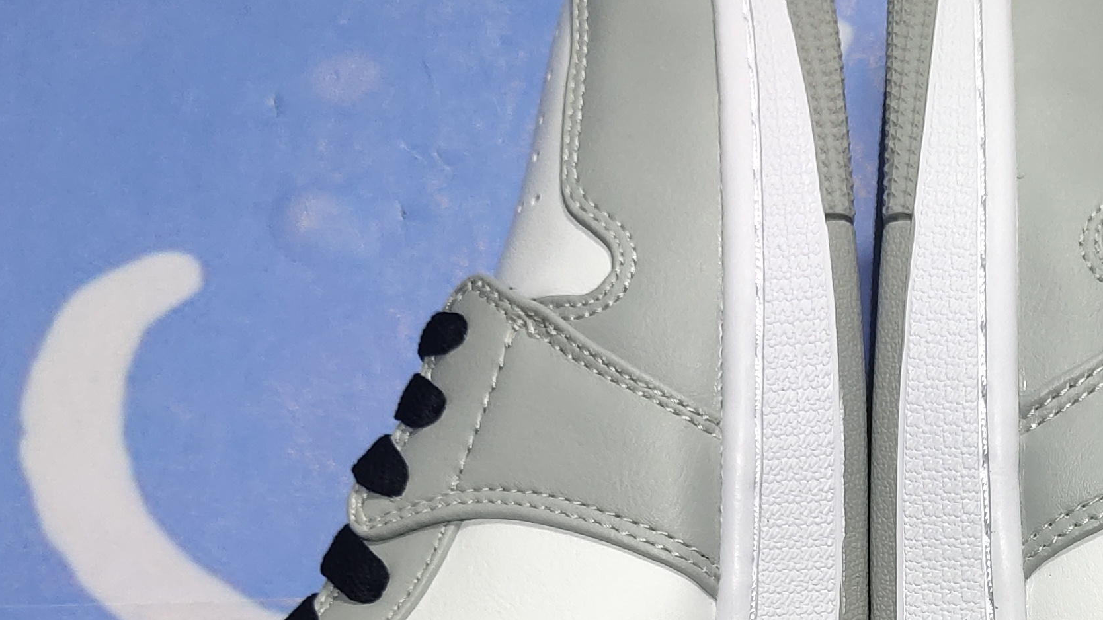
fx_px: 2310
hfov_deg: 26.2
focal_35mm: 79
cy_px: 734
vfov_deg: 14.8
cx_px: 935
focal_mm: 4.35
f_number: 1.79
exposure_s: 1/100
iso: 78
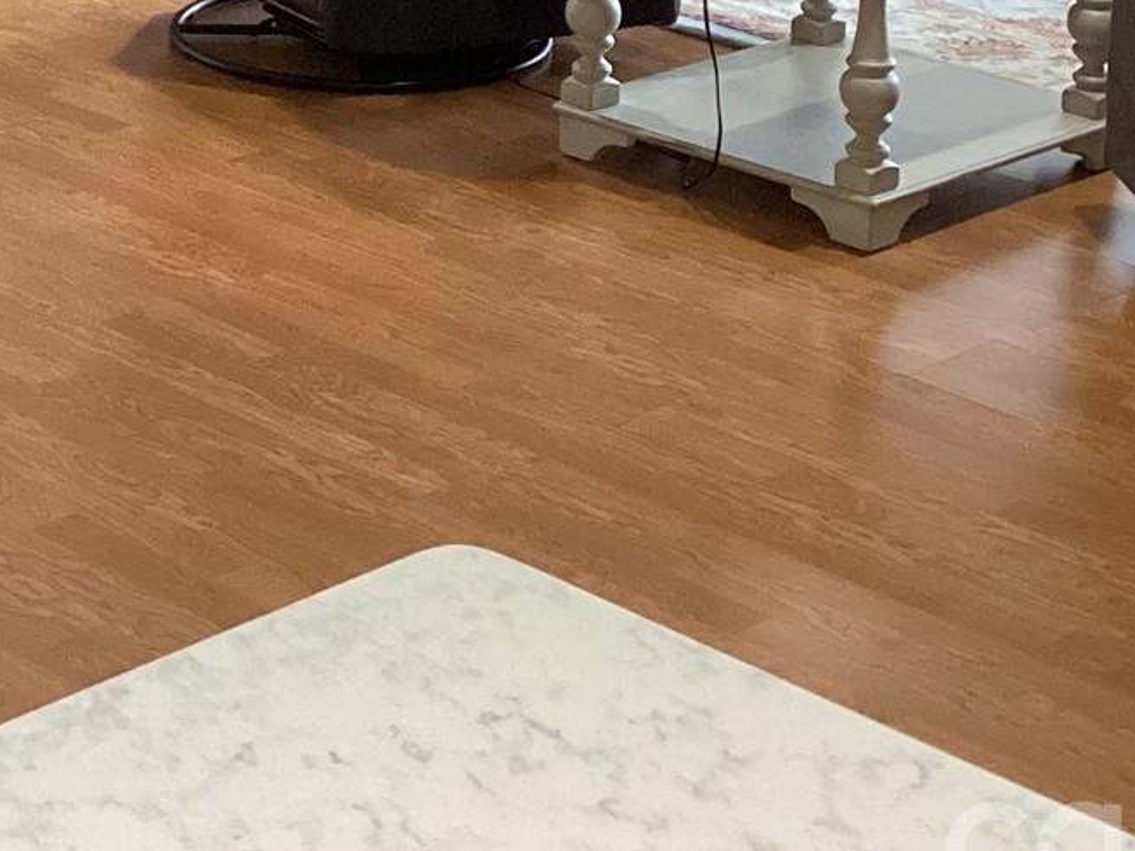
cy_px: -352
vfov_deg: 14.4
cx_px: 215
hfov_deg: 20.0
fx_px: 3180
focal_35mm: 97
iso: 320
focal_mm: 3.3
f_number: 2.4
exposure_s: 1/60
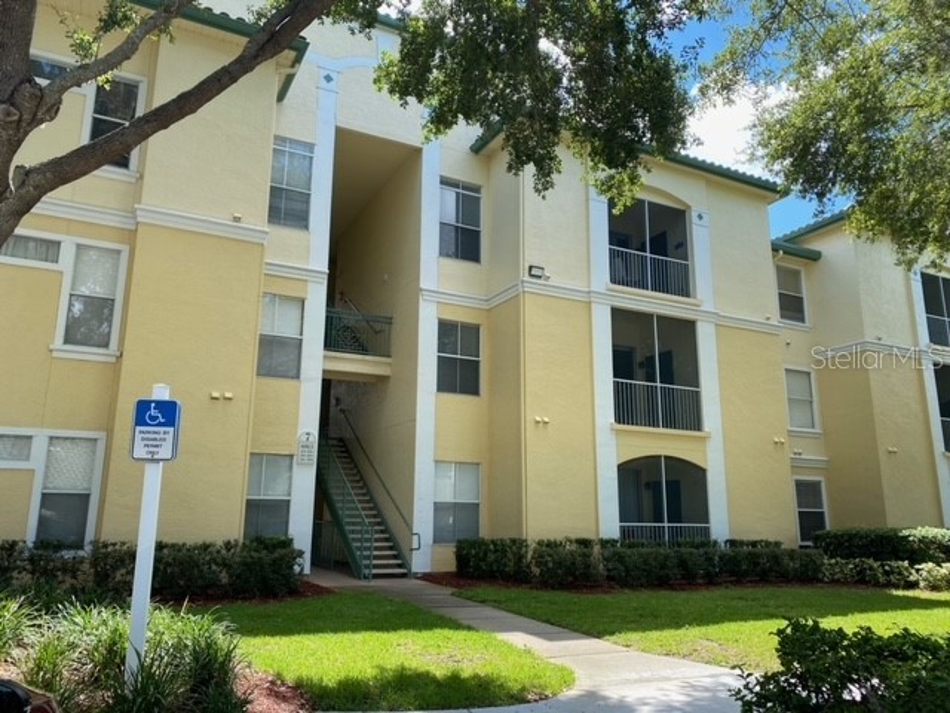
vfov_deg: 53.1
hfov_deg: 67.3
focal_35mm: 26
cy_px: 356
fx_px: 714
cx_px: 475
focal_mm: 4.25
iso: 32
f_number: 1.8
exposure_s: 1/666
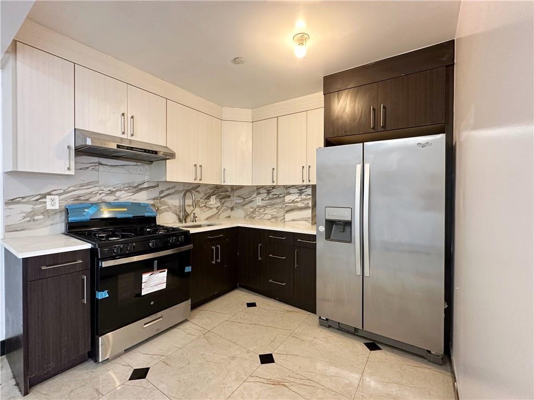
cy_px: 200
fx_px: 216
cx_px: 267
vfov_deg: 85.7
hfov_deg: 102.1
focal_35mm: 14
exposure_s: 1/60
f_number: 2.2
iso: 250
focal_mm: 2.22
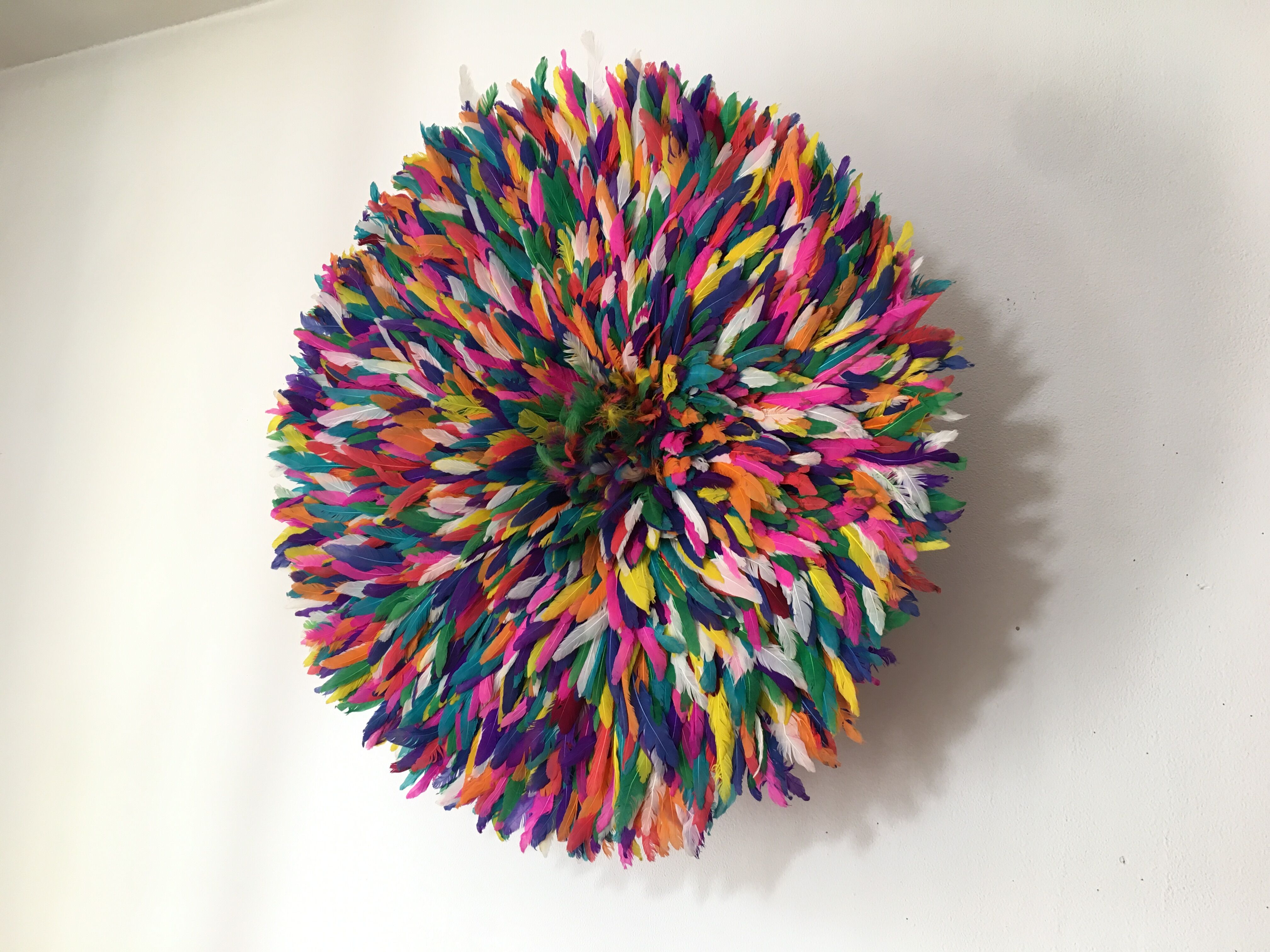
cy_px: 476
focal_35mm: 29
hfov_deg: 61.7
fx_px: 1064
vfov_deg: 48.2
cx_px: 635
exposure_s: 1/33
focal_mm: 4.15
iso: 40
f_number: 2.2
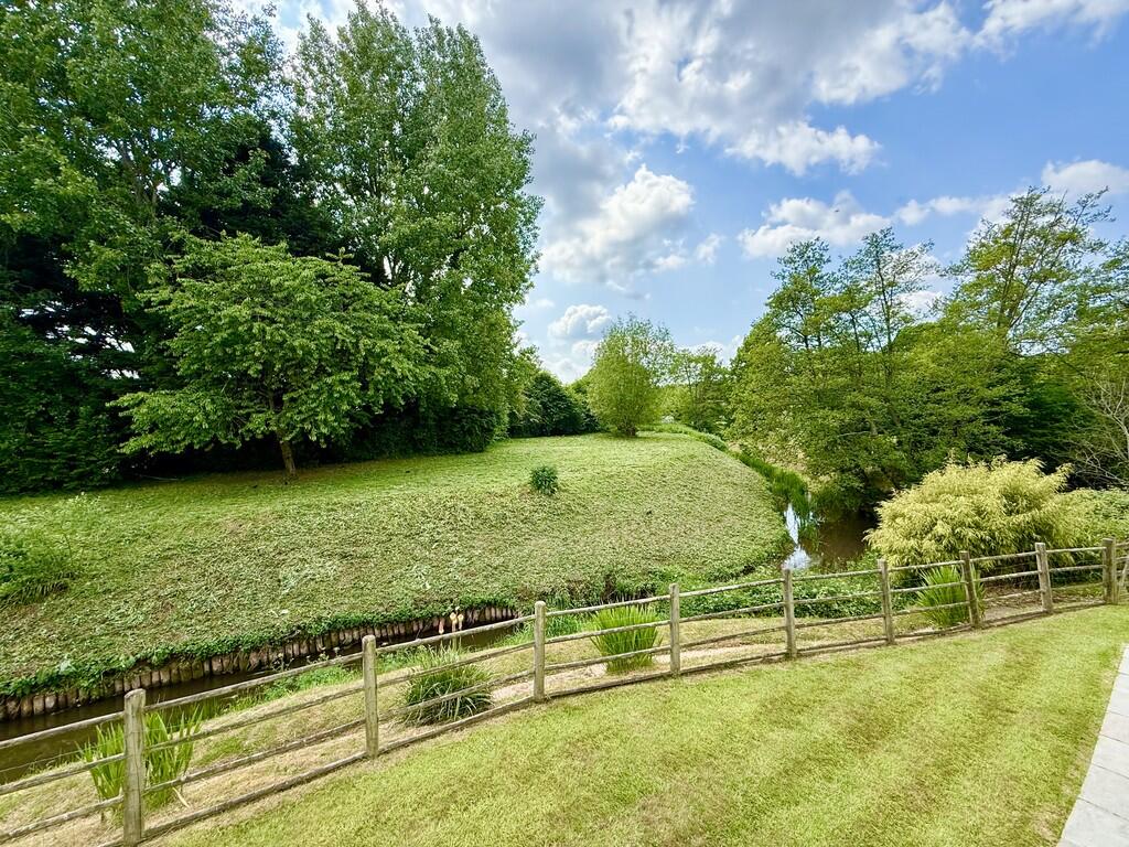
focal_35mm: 14
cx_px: 564
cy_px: 424
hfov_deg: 102.1
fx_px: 457
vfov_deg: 85.7
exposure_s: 1/985
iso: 64
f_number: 2.2
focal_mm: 2.22
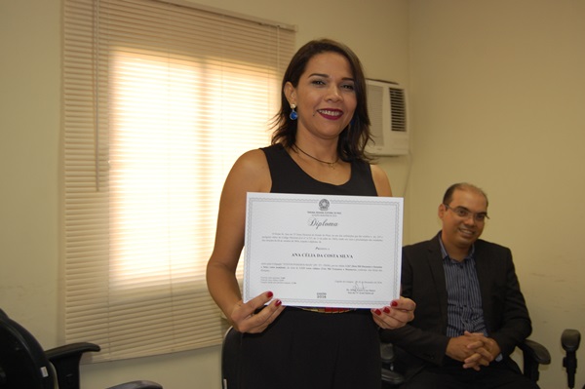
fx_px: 585
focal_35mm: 36
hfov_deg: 53.2
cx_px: 292
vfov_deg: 36.8
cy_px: 194
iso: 400
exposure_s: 1/60
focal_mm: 24
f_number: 4
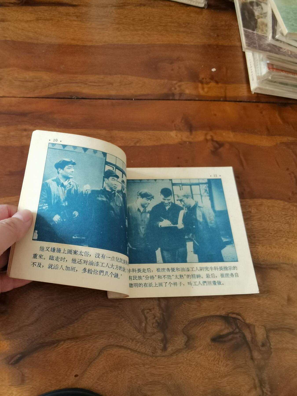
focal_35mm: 27
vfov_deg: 65.3
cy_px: 198
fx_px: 309
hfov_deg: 51.4
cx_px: 148
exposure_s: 1/60
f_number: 2.2
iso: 160
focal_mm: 2.26
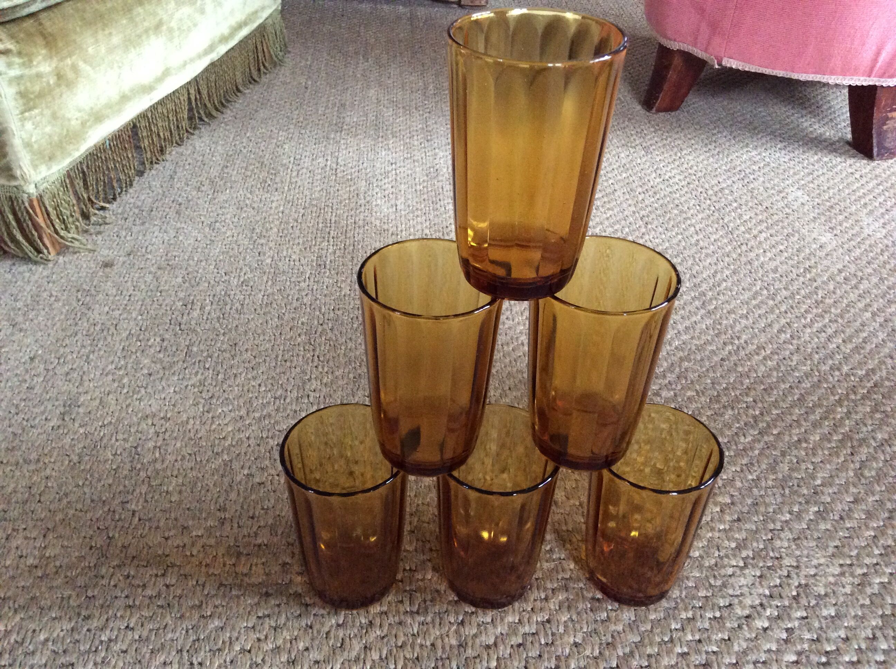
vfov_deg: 44.1
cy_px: 334
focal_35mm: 32
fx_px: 827
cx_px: 448
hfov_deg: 56.9
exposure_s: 1/20
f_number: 2.4
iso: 320
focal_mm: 3.3
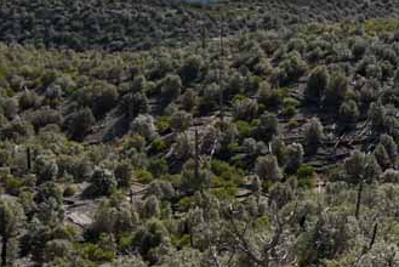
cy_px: -46
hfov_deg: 22.2
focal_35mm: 85
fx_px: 943
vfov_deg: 15.6
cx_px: 472
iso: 100
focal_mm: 35
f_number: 4.5
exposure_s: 1/2000
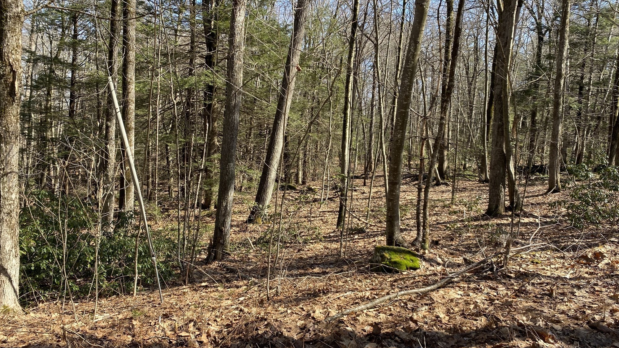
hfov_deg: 66.1
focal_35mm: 29
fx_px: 476
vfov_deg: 40.2
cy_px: 175
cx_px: 312
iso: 32
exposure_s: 1/693
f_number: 1.8
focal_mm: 4.25
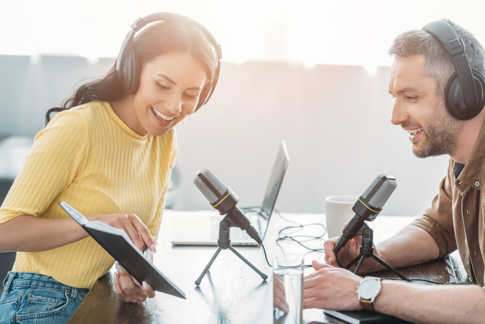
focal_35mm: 122
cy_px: 162
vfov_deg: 11.2
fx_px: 1644
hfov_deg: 16.8
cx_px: 242
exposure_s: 1/200
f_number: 3.5
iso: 400
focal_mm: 122
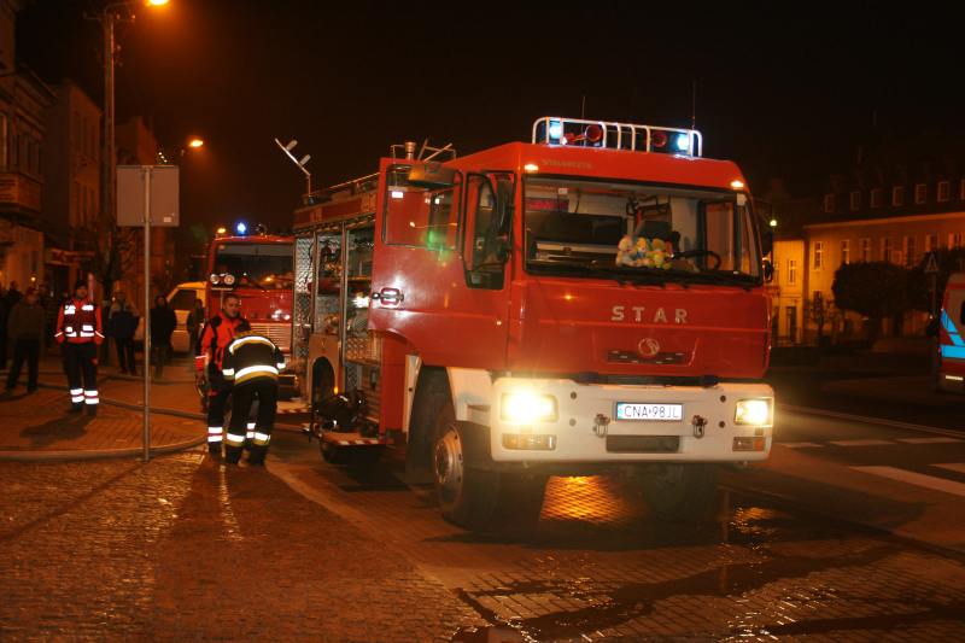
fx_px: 1206
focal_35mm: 45
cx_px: 482
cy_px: 322
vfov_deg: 29.9
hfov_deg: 43.6
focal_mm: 30
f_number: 2.8
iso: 800
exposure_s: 1/30
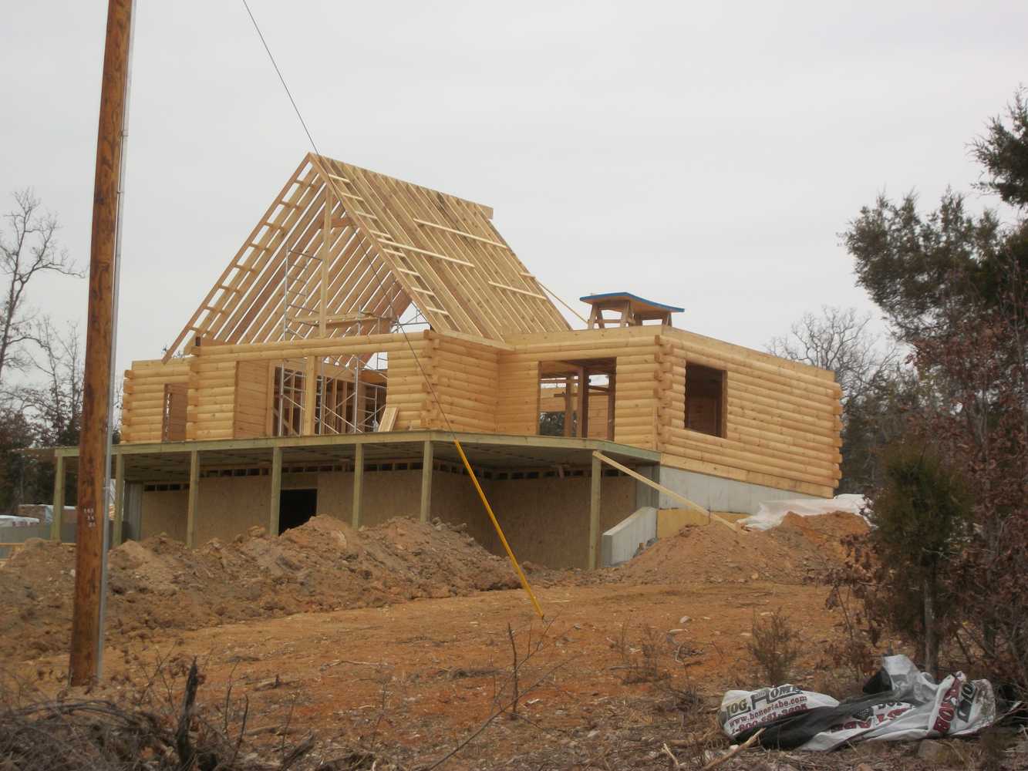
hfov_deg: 20.4
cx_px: 514
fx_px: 2851
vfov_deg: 15.4
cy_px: 386
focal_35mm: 96
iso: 80
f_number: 5.2
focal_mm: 17.1
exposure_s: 1/250
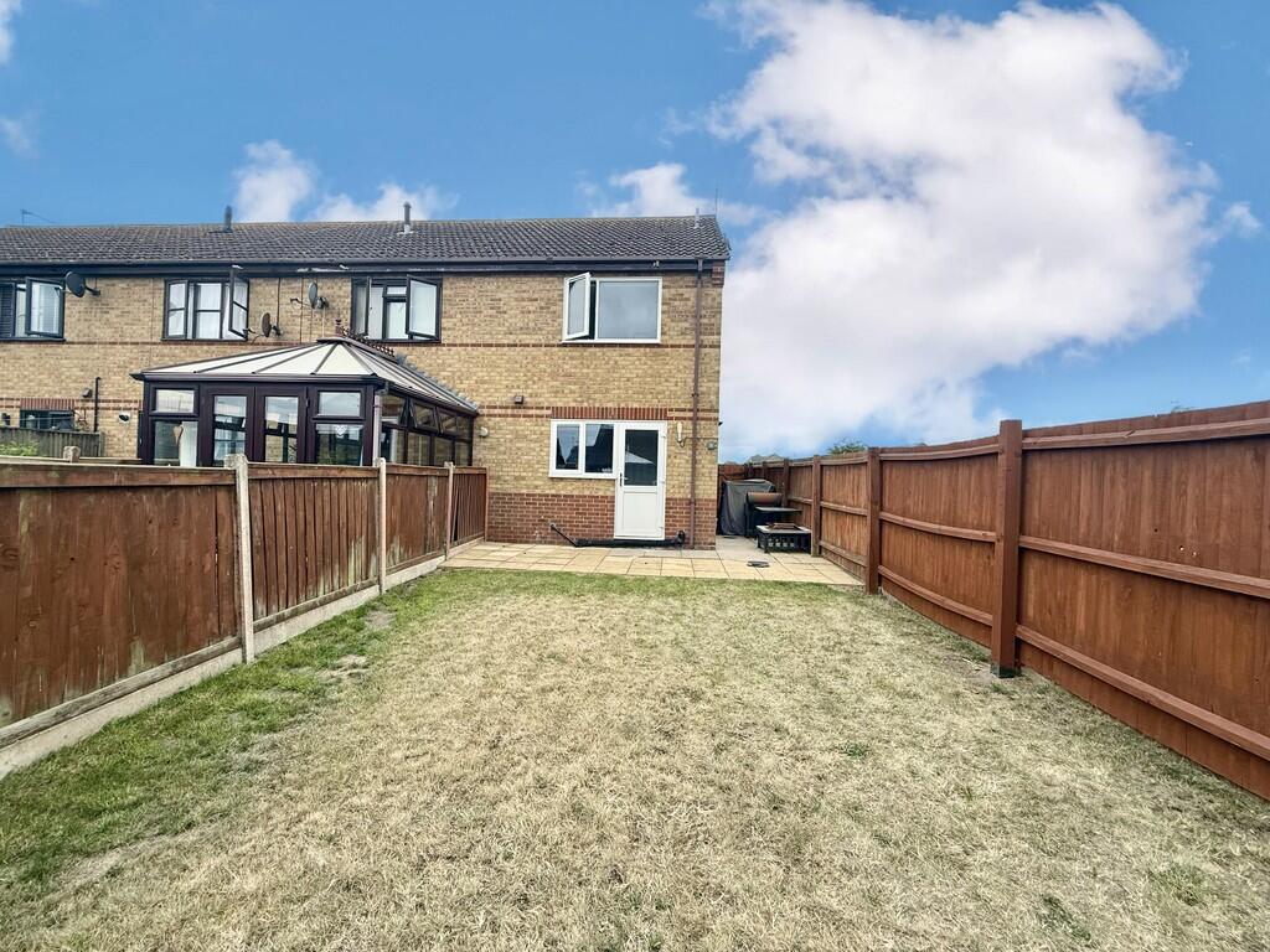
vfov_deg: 85.7
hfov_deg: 102.1
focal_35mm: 14
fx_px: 514
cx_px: 635
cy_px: 476
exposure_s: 1/864
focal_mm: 2.22
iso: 50
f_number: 2.2
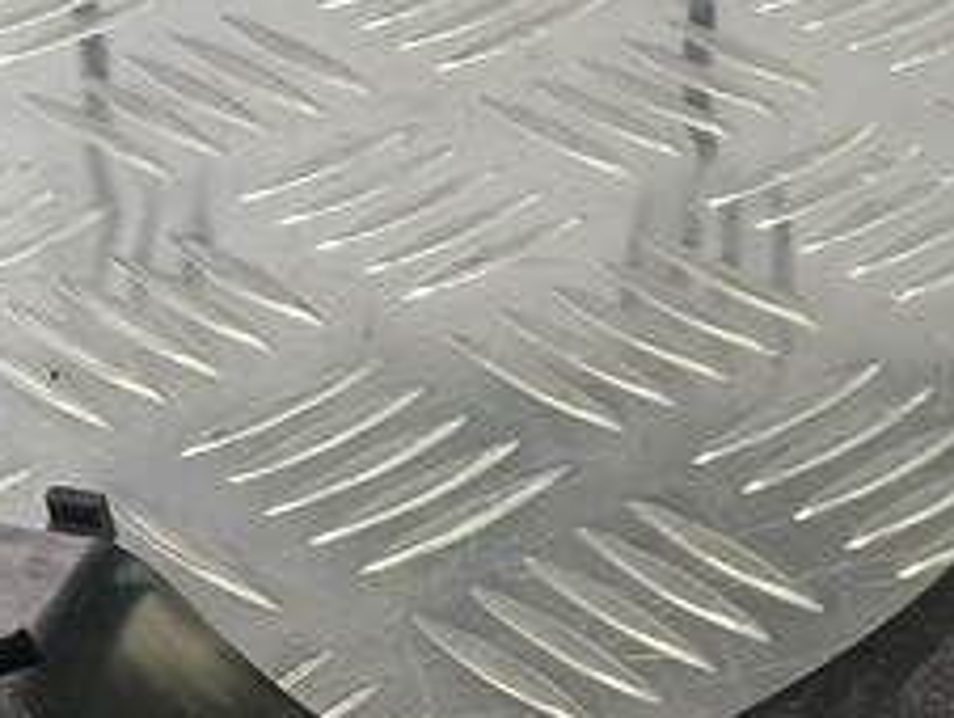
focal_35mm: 104
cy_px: 1035
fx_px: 2869
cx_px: 722
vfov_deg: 13.5
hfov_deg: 18.7
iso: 158
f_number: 1.6
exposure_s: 1/50
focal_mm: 4.11
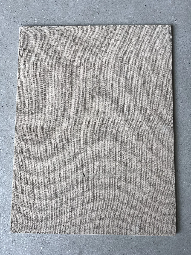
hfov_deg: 53.1
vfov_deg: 67.3
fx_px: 191
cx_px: 96
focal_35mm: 26
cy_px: 128
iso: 80
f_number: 1.6
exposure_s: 1/122
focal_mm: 5.1
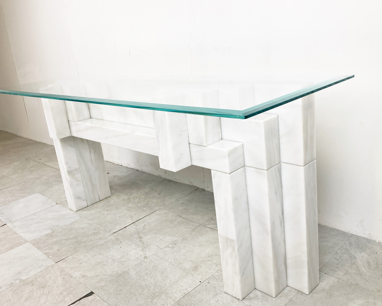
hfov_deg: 58.8
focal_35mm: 30
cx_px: 188
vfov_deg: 48.5
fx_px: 339
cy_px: 149
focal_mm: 3.99
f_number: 1.8
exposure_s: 1/100
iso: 25
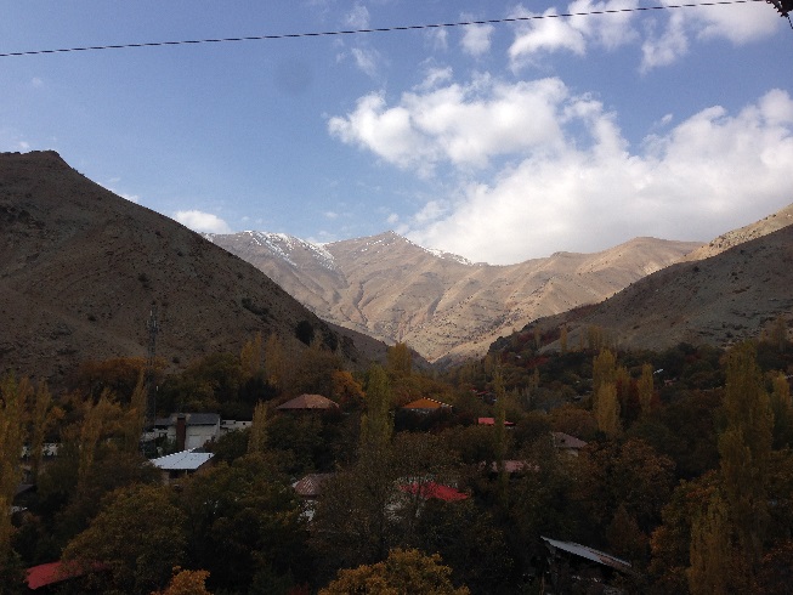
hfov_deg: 55.3
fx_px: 756
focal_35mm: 33
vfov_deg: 43.0
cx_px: 396
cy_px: 298
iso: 50
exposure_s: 1/1595
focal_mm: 4.12
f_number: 2.4
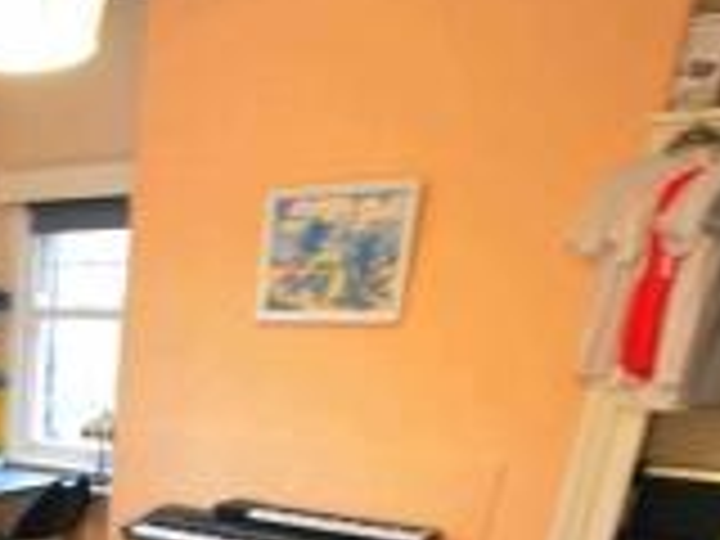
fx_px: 894
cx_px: -40
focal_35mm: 43
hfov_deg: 37.8
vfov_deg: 28.3
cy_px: 682
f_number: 5
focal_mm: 10
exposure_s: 1/4
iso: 1000
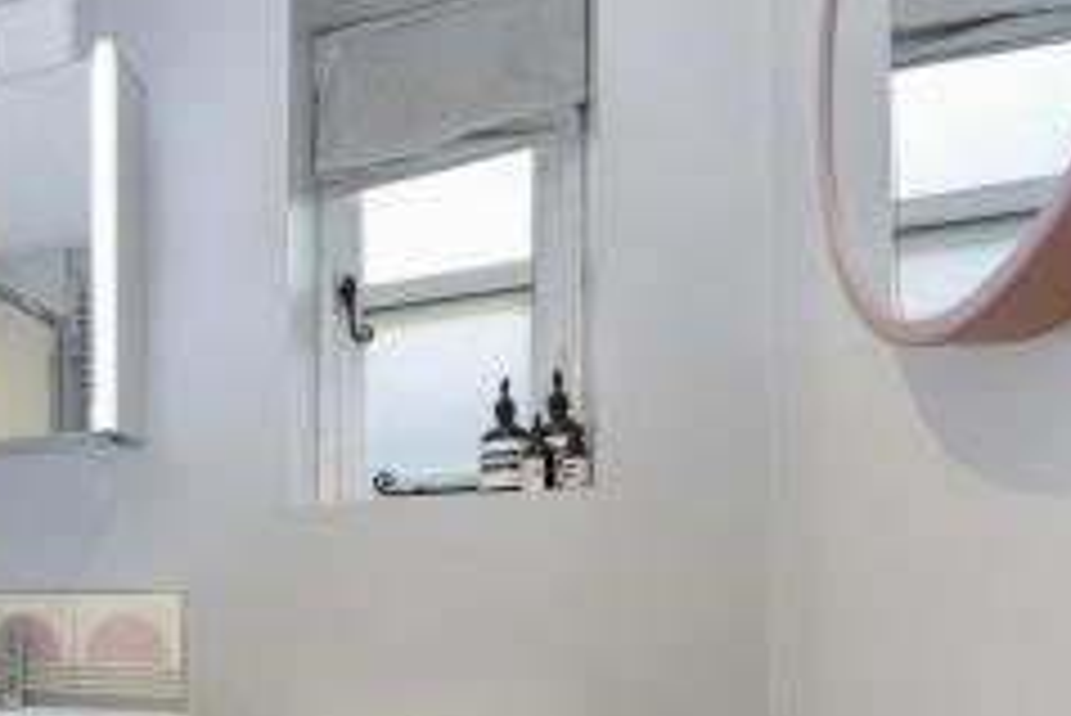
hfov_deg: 57.8
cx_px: 144
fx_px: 833
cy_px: 601
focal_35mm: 28
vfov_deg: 43.6
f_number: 7.1
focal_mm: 14
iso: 400
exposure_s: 1/13
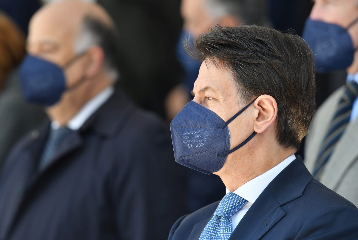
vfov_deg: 3.1
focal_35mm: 450
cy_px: 120
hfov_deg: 4.6
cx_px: 179
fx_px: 4485
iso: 500
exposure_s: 1/400
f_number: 5.6
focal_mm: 300
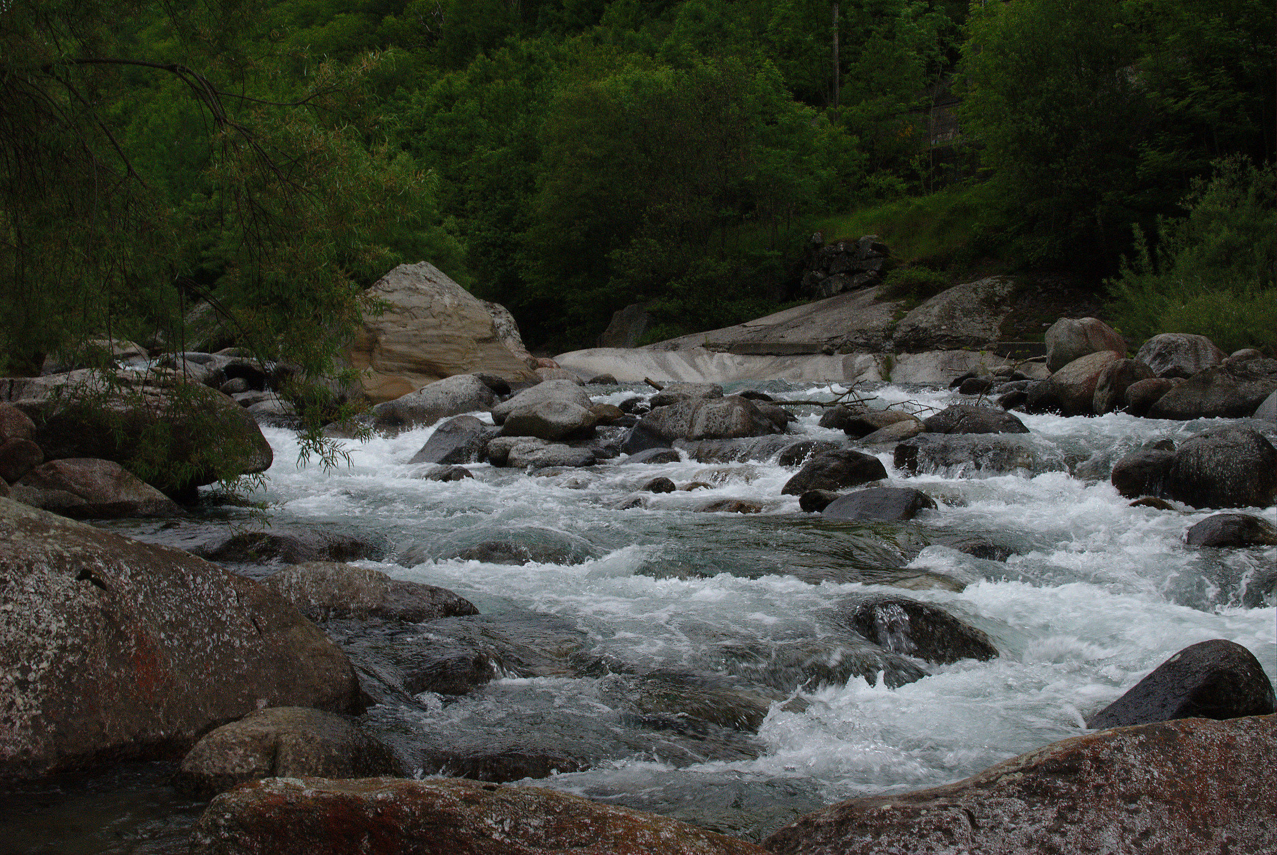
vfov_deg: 25.8
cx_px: 638
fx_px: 1865
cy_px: 428
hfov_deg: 37.8
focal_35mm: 52
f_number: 16
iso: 640
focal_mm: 35
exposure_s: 1/80
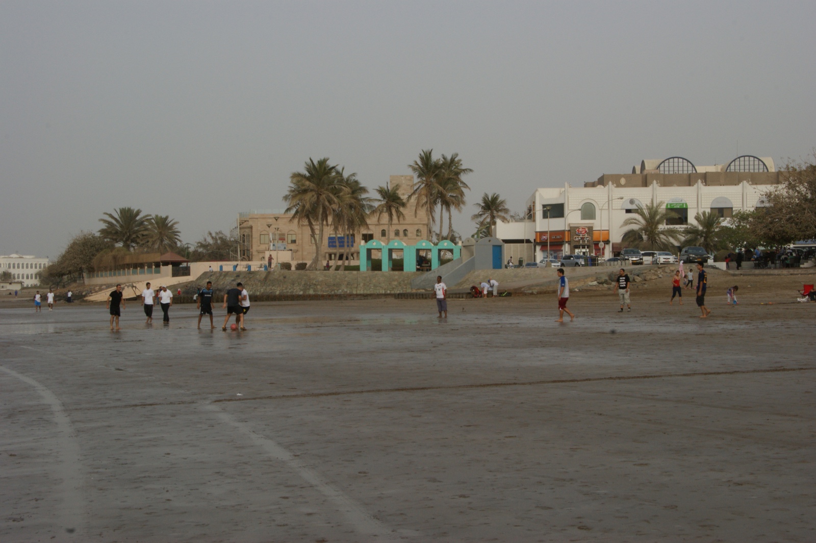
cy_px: 272
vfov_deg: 22.6
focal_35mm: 60
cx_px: 408
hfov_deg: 33.4
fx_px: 1359
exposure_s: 1/80
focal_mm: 40
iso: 250
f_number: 22
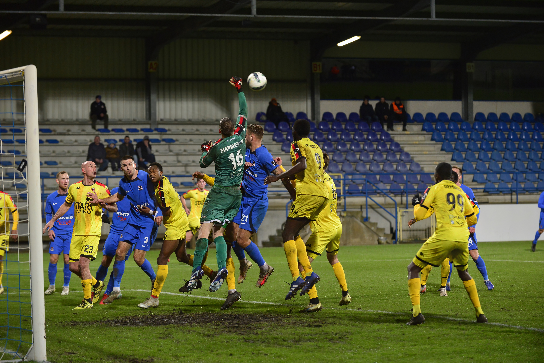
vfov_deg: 10.2
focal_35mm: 135
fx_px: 2041
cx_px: 272
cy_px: 182
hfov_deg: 15.2
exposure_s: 1/1000
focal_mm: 135
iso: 4500
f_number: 4
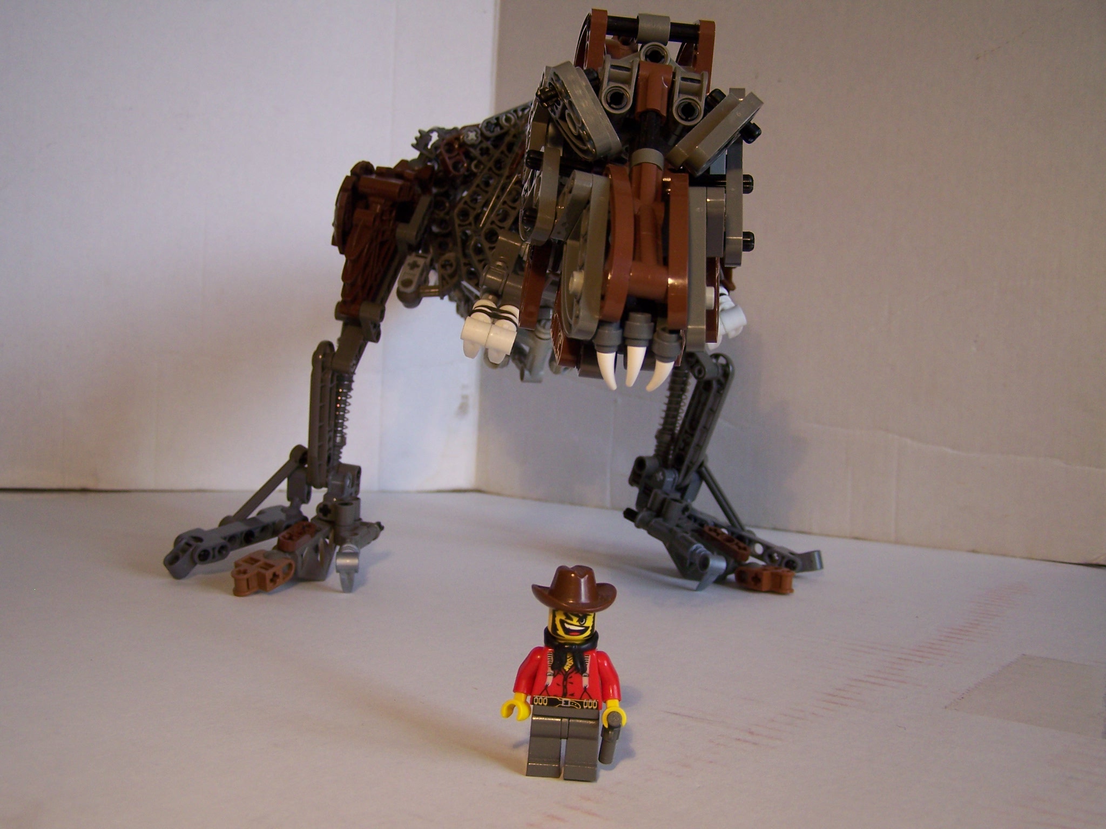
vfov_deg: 37.7
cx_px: 553
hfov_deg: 49.0
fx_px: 1214
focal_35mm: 38
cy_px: 414
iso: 80
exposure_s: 1/40
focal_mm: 6.3
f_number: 2.8
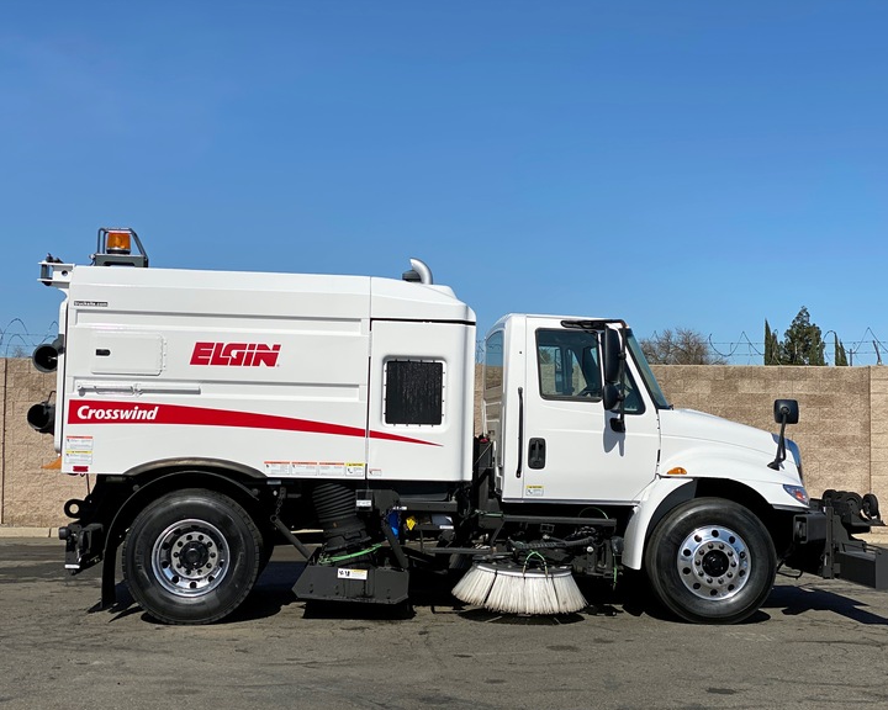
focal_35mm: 55
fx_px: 1445
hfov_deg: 34.1
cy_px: 356
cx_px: 459
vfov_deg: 27.6
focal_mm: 6
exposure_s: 1/4785
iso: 25
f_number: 2
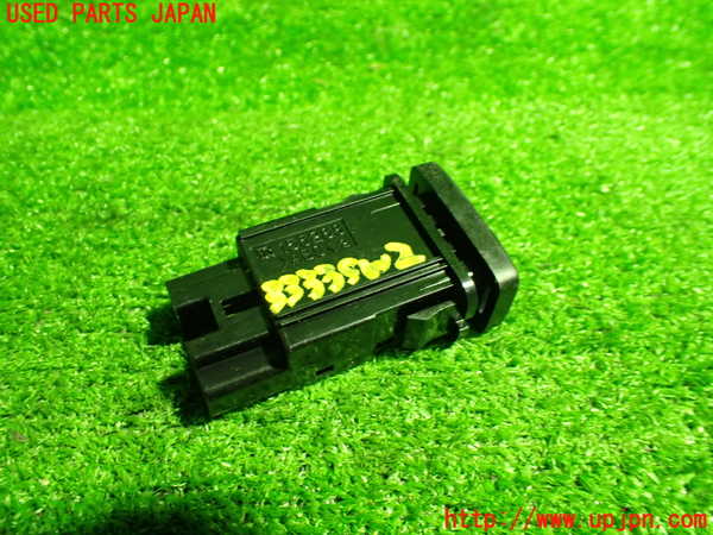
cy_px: 268
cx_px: 356
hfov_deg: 60.0
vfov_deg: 46.8
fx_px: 618
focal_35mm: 30
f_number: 2.3
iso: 800
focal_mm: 5.4
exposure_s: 1/40
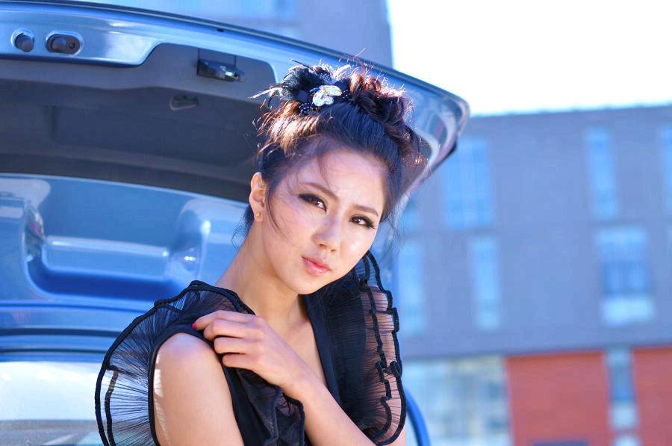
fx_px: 1398
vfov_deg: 18.1
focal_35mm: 75
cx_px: 336
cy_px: 223
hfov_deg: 27.0
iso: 200
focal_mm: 50
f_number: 2.8
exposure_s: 1/800
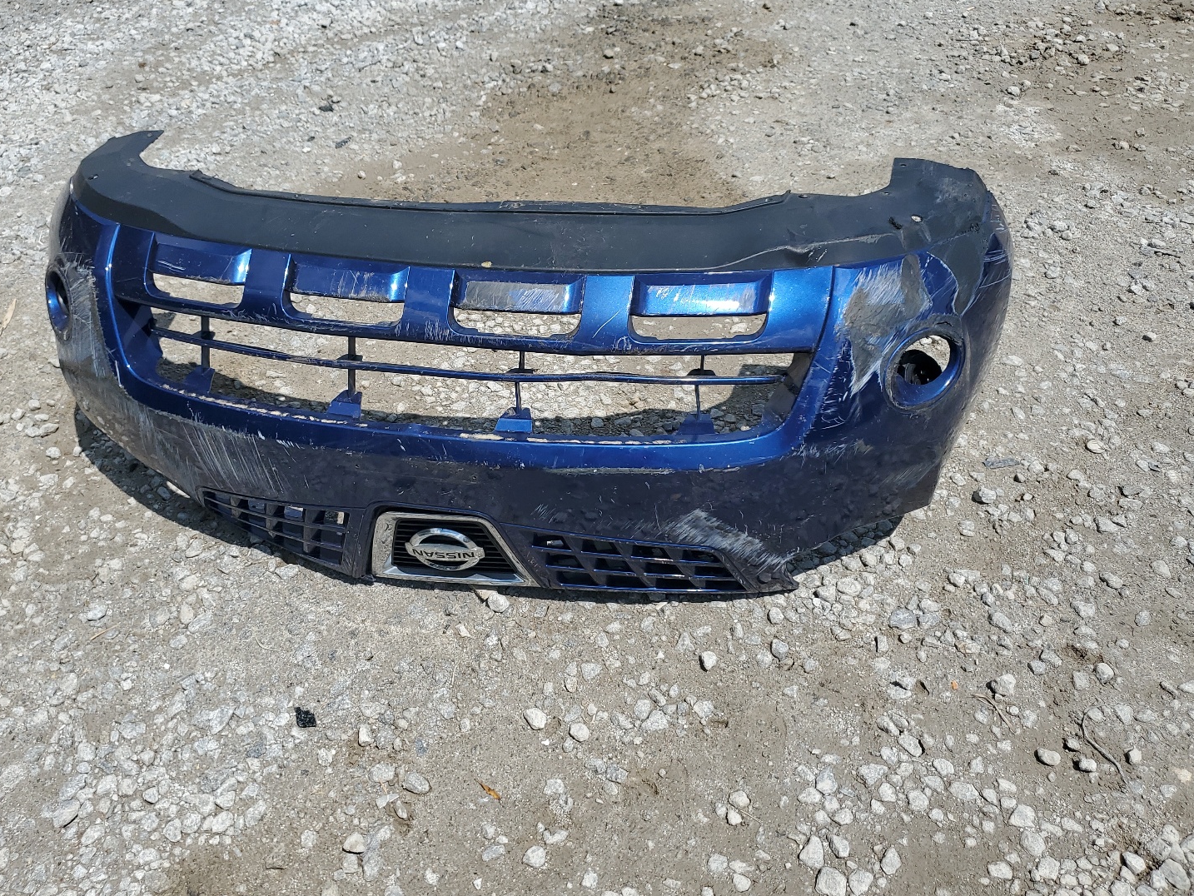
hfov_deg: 61.6
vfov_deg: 48.2
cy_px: 403
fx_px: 1000
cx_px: 549
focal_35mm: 29
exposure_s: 1/5000
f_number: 1.5
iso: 50
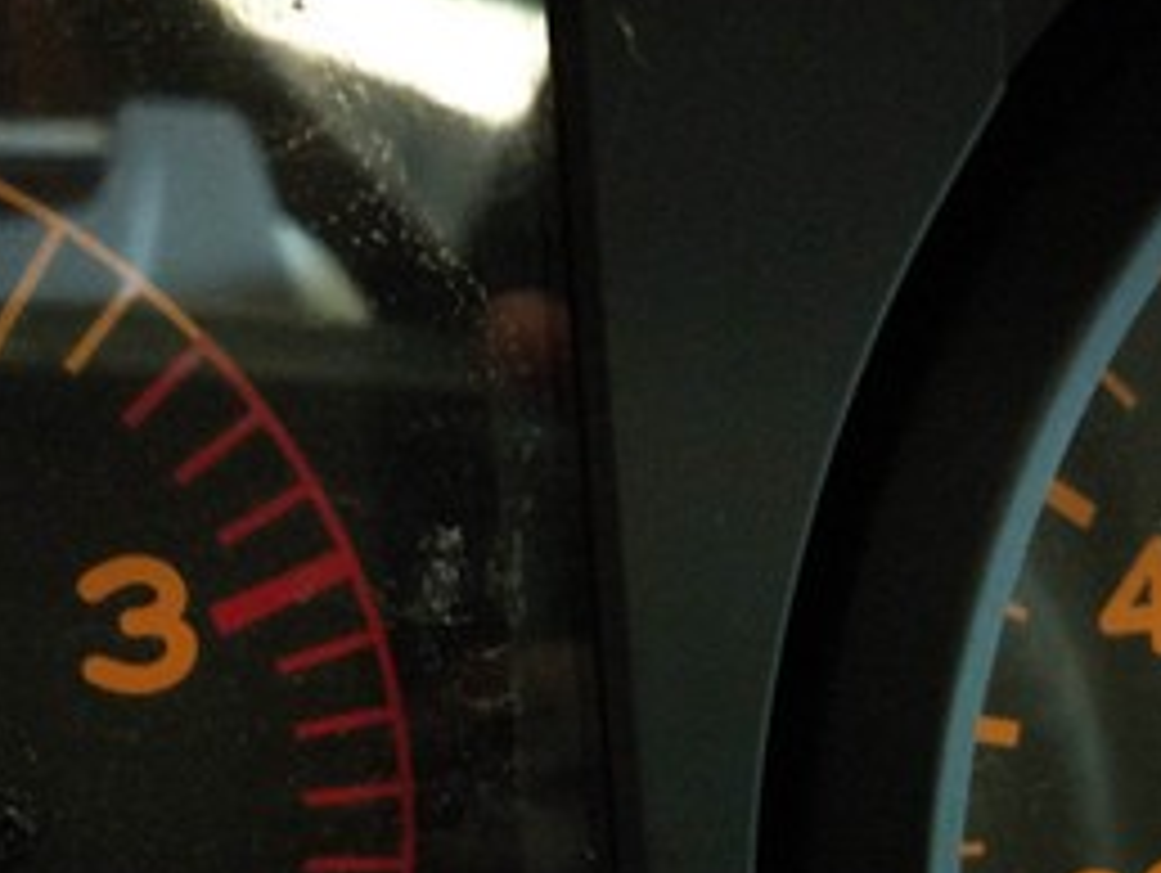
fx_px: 2182
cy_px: 900
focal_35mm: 65
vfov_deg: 21.7
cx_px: 666
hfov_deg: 29.8
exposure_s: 1/13
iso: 2454
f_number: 2
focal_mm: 4.26
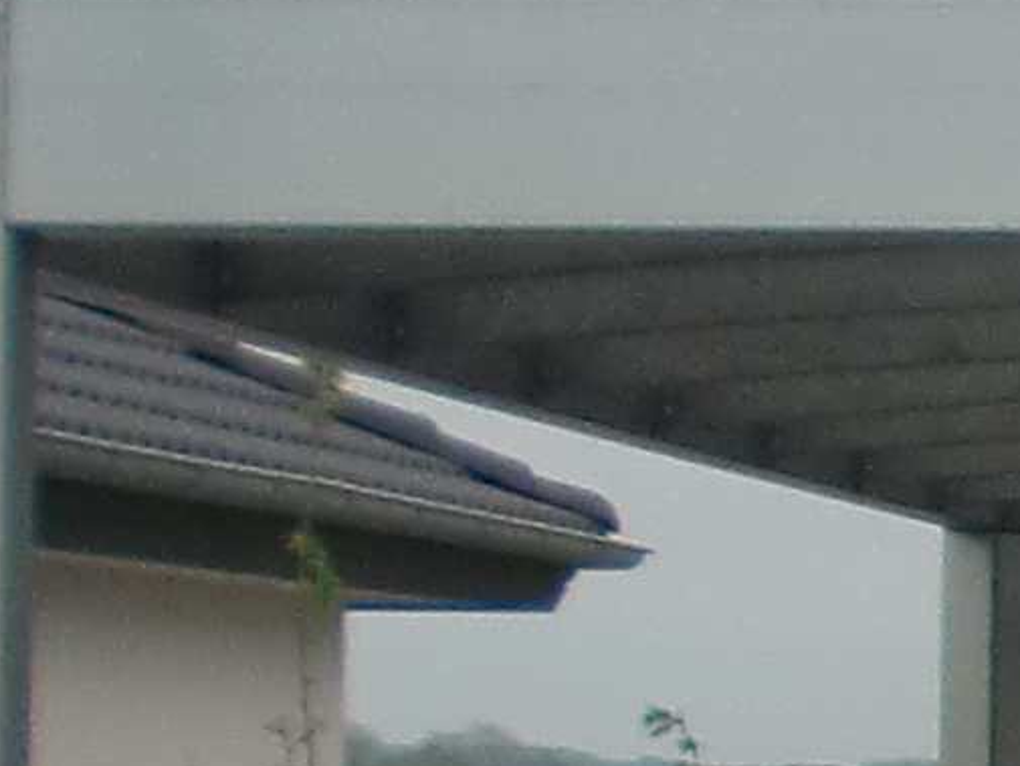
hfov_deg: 9.2
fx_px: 6071
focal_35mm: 206
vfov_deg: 7.2
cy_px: 916
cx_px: 1826
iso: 80
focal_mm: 4.65
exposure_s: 1/60
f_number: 2.6
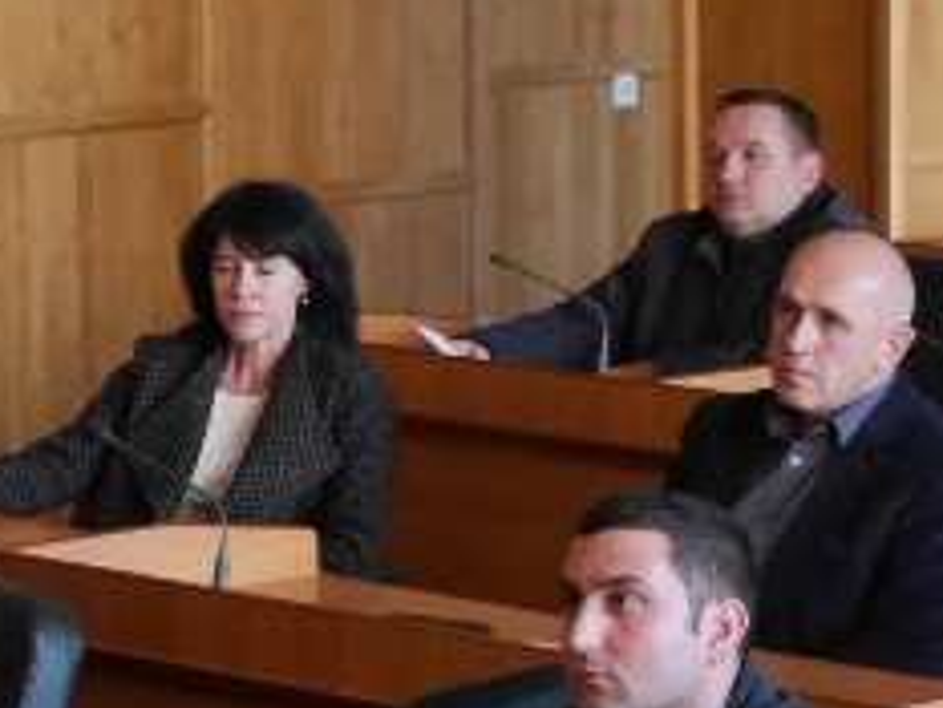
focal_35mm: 233
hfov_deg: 8.4
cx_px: -200
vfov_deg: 6.4
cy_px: 372
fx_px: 6351
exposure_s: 1/60
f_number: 4.1
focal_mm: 24
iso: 2500
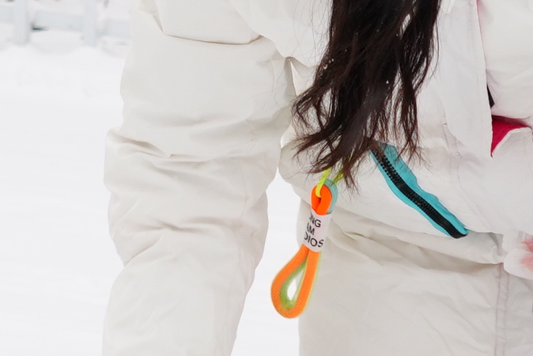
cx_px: -153
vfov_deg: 3.7
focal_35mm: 368
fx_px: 5451
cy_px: 40
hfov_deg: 5.6
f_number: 6.3
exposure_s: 1/160
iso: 500
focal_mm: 48
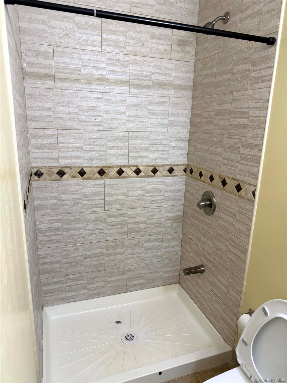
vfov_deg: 71.6
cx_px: 144
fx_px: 265
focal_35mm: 24
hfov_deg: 56.8
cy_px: 192
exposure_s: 1/120
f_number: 1.78
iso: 160
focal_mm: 6.76
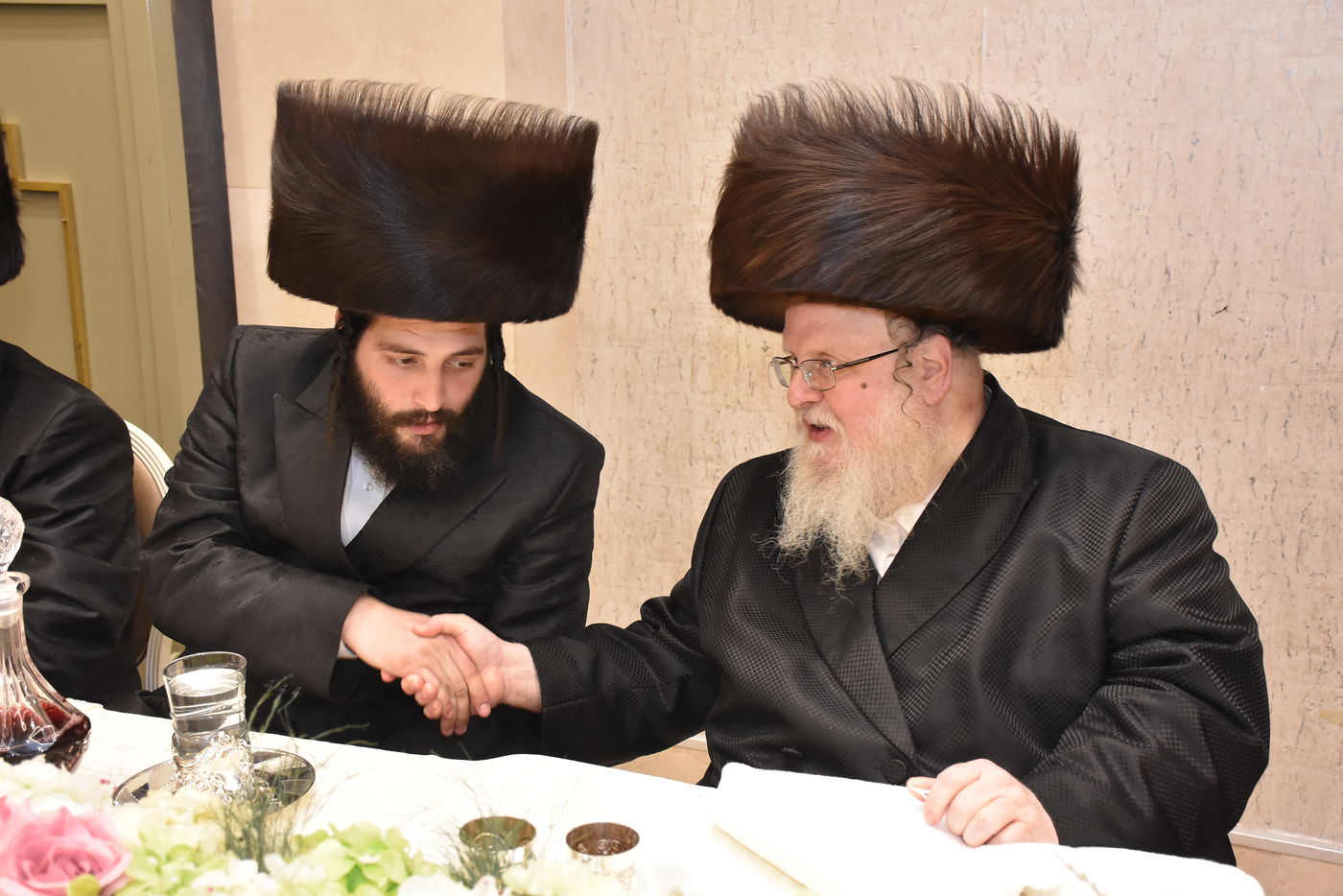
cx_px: 672
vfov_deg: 28.1
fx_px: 1791
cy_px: 448
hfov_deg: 41.1
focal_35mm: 48
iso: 1600
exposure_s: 1/100
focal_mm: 32
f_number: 5.6
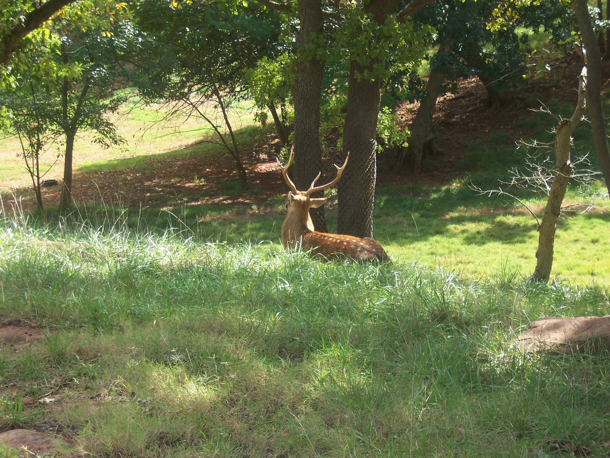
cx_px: 305
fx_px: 1903
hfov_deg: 18.2
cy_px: 229
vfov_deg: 13.7
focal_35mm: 108
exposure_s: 1/125
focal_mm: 18
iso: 80
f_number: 4.8
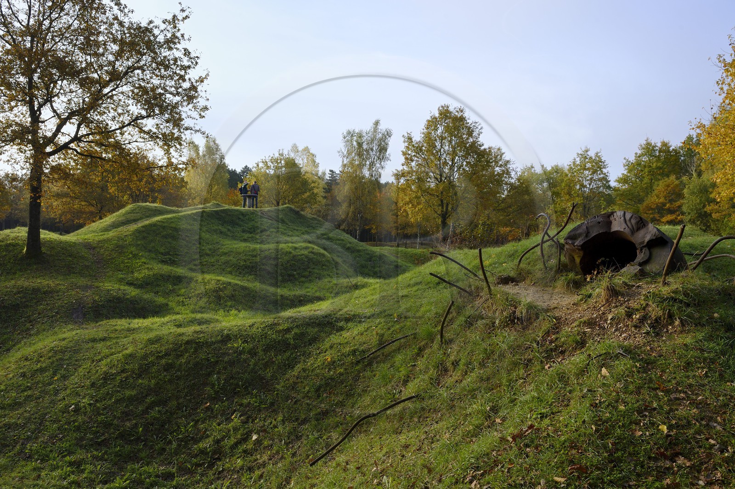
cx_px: 368
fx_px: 490
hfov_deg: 73.8
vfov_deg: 53.1
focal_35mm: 24
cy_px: 244
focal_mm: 24
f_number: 9
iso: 200
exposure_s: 1/160
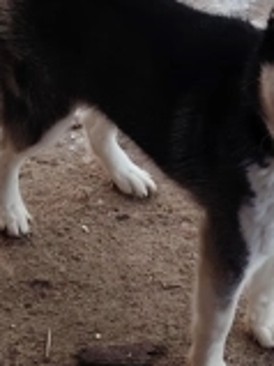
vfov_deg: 16.1
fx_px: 1279
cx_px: 242
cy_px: 51
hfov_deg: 12.2
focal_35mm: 121
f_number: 1.75
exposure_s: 1/134
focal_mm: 5.25
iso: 100
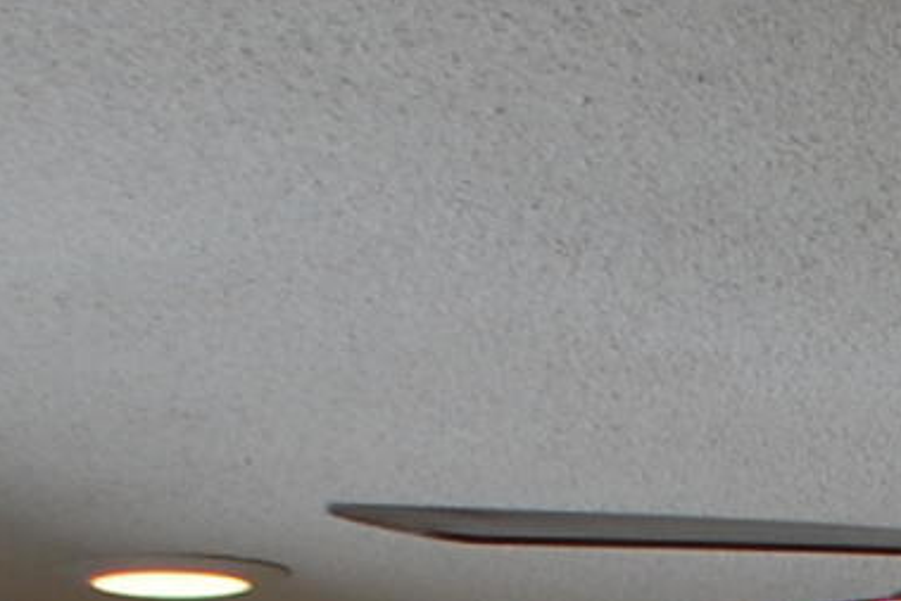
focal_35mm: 214
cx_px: 1640
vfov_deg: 5.9
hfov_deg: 9.2
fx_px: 5358
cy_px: 1843
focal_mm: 18
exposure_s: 1/60
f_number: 4
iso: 200
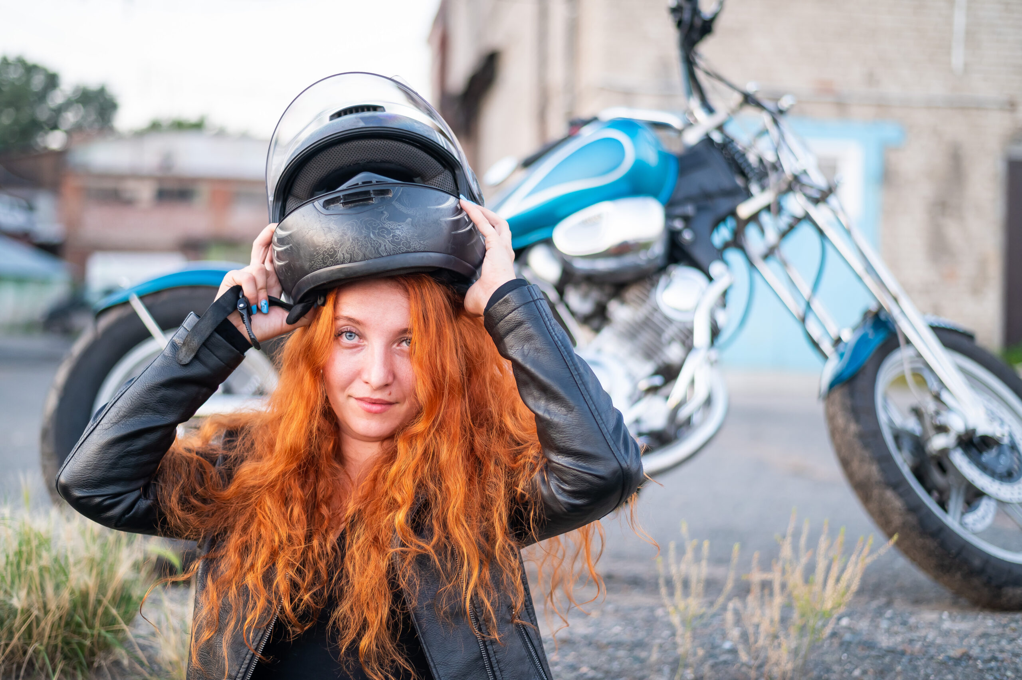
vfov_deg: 27.0
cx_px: 511
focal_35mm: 50
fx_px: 1418
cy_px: 340
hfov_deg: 39.6
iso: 500
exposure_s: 1/160
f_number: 2
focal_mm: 50
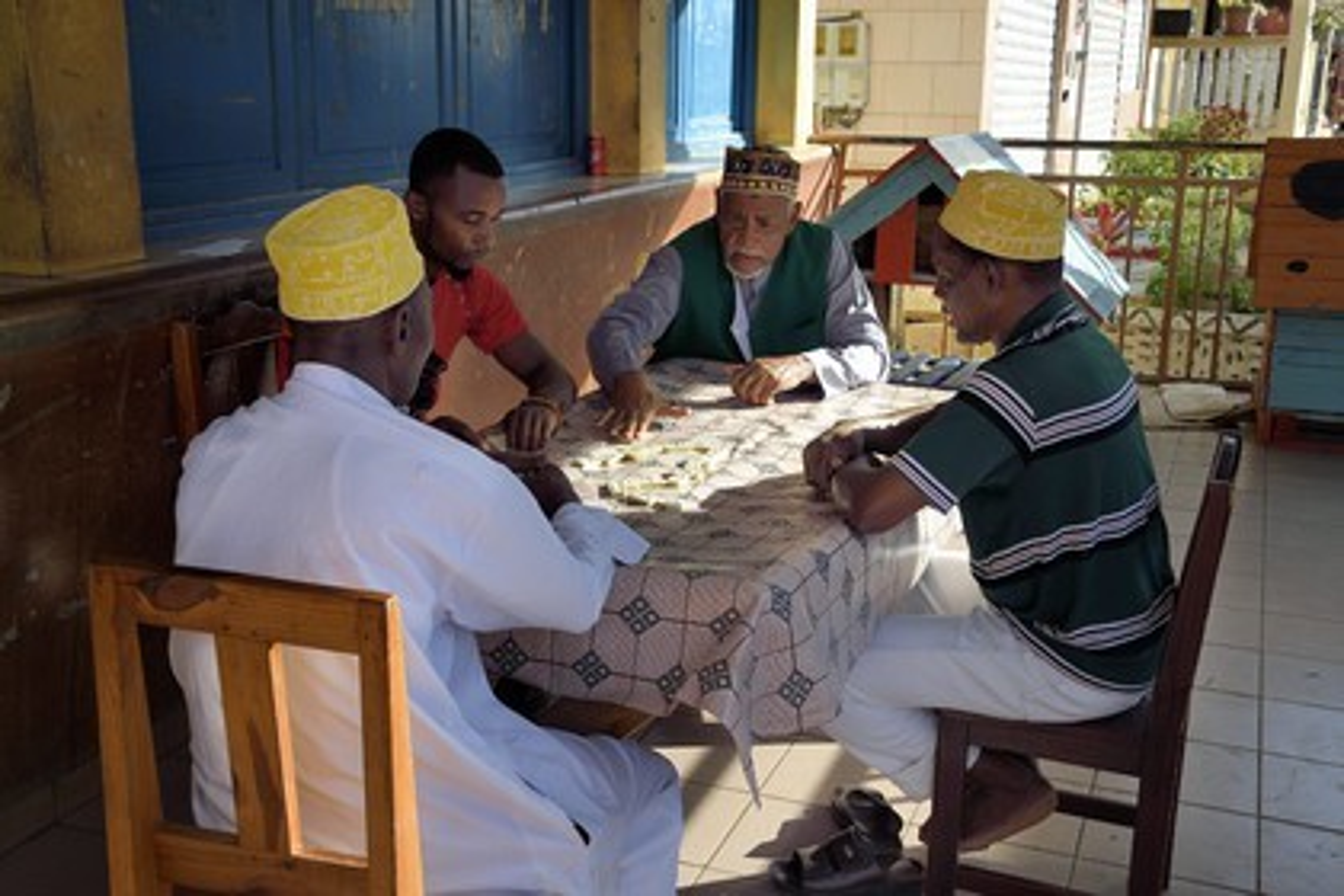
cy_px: 448
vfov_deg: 33.4
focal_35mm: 40
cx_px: 672
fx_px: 1493
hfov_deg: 48.5
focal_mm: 40
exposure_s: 1/160
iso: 200
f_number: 9
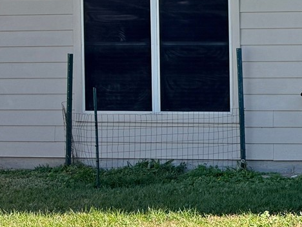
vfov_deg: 14.1
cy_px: 87
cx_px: 556
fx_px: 916
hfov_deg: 15.8
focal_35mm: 105
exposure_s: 1/1361
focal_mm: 6.76
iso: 100
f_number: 1.78
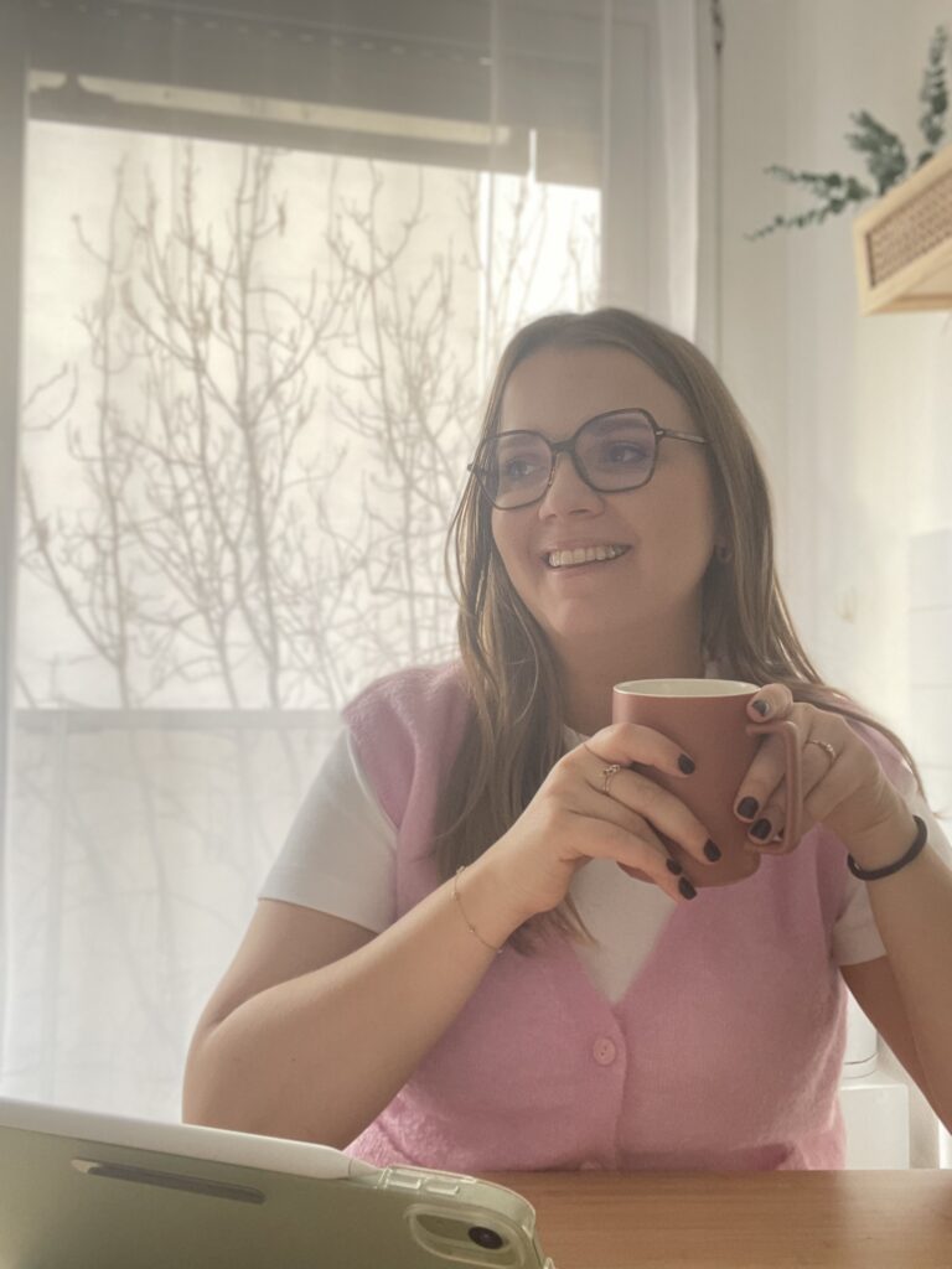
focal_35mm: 30
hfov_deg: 46.8
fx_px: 1100
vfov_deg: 60.0
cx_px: 476
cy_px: 634
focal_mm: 2.71
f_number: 2.2
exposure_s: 1/60
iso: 100
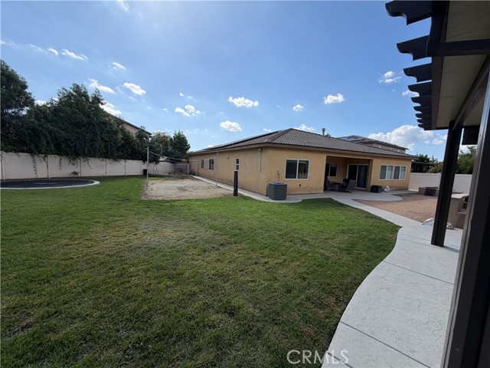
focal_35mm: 14
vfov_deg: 85.7
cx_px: 245
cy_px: 184
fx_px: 198
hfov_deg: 102.1
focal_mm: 2.22
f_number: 2.2
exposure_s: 1/830
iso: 20
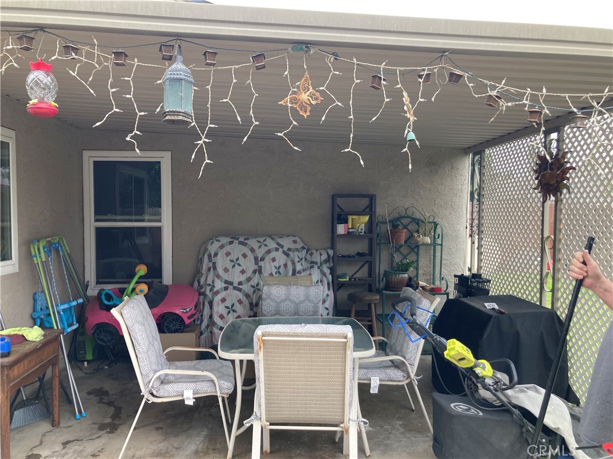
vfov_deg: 49.7
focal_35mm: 28
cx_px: 306
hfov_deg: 63.4
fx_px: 496
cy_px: 230
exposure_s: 1/122
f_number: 1.8
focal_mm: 3.99
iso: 25
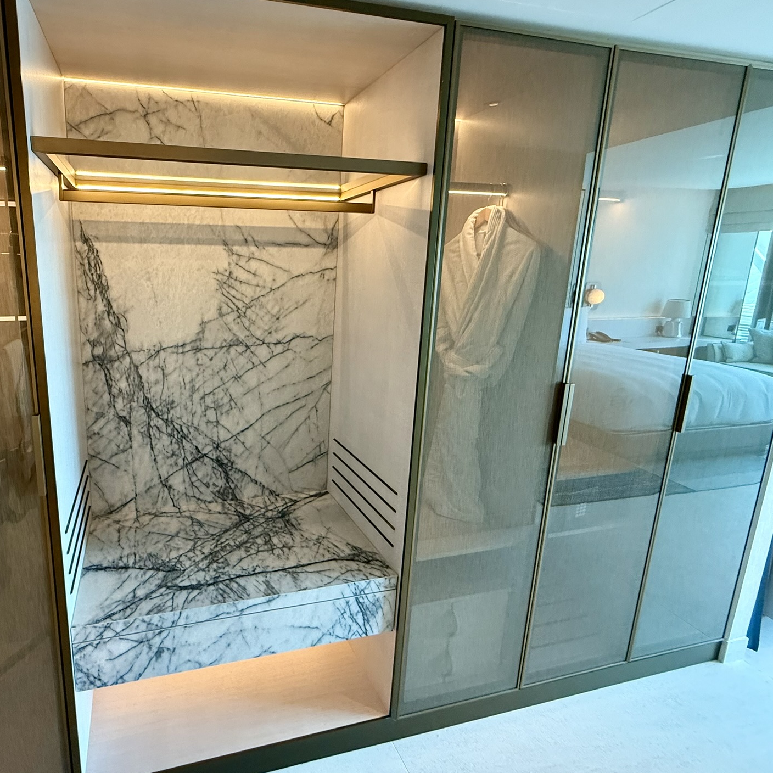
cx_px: 250
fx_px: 455
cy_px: 355
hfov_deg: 77.8
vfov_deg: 80.6
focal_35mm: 18
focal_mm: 2.22
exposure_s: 1/74
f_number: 2.2
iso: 320
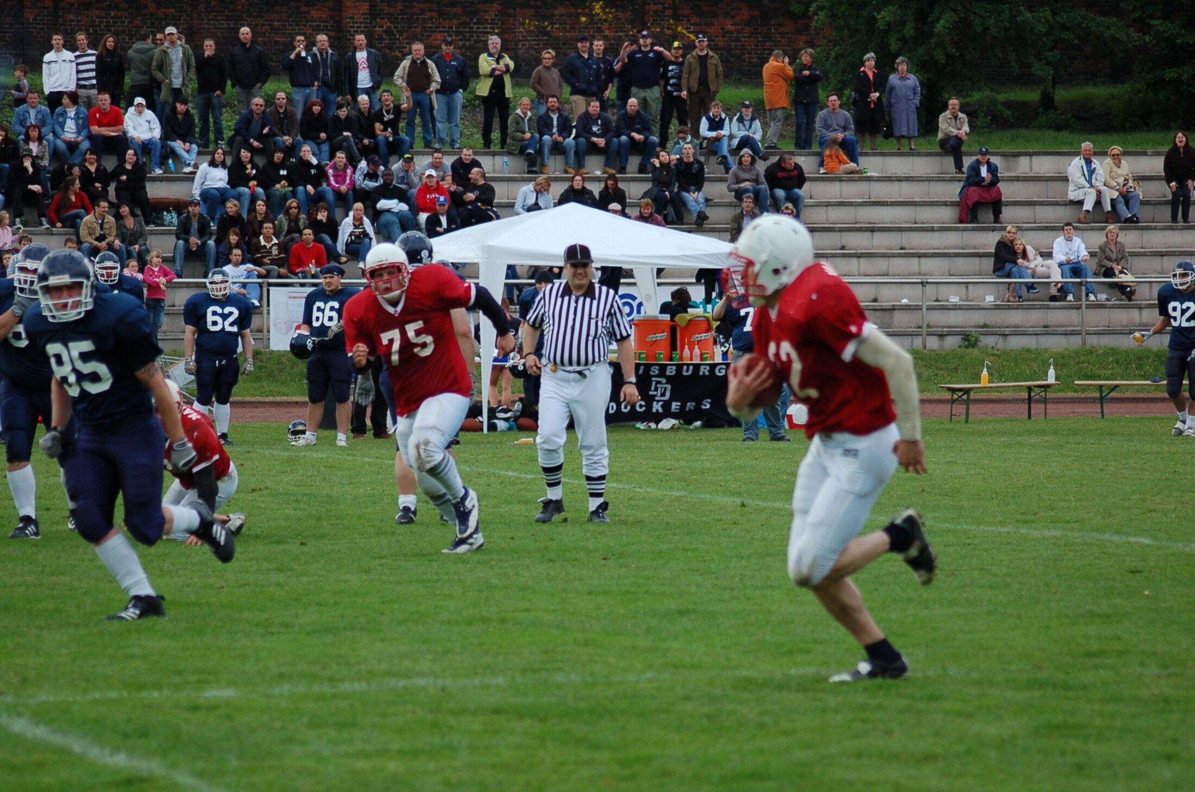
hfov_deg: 12.5
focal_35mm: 165
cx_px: 598
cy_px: 396
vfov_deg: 8.3
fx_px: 5467
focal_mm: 110
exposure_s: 1/1000
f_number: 4.2
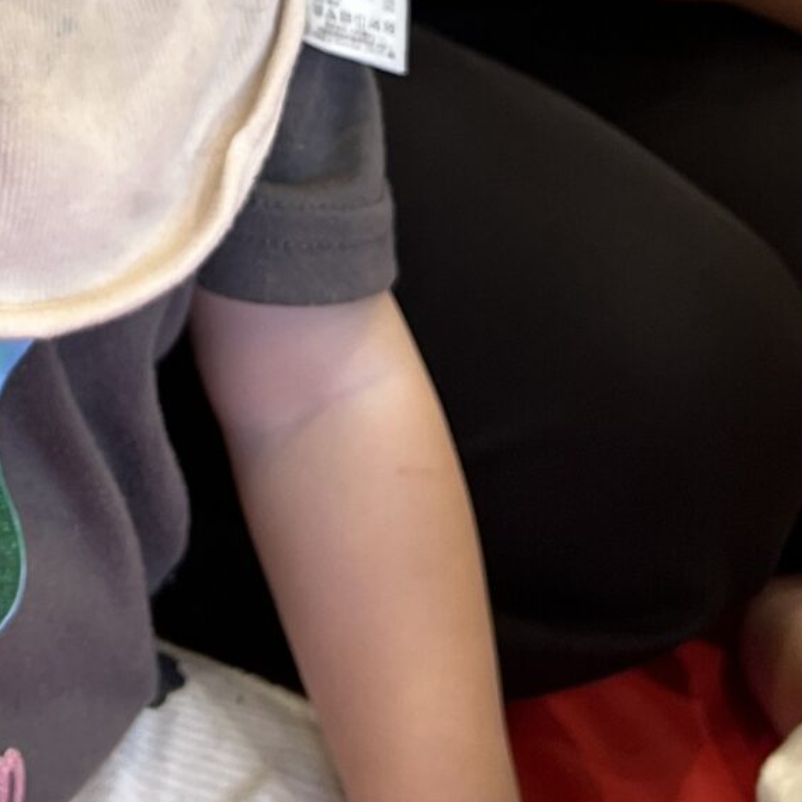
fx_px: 2700
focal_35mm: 103
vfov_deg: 15.9
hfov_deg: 15.9
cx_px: -278
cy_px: -274
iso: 125
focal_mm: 5.7
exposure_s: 1/50
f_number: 1.5
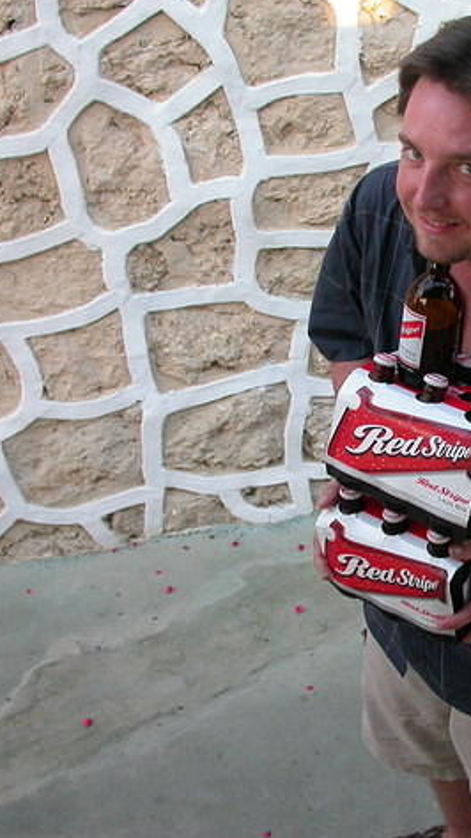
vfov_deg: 37.2
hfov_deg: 20.9
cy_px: 415
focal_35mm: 56
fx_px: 1244
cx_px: 441
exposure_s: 1/65.2
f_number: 3
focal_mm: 7.85
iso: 100
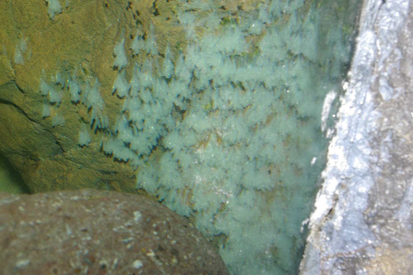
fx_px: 533
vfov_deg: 28.9
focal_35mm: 46
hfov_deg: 42.4
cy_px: 138
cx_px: 206
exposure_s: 1/45
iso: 400
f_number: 16
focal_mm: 31
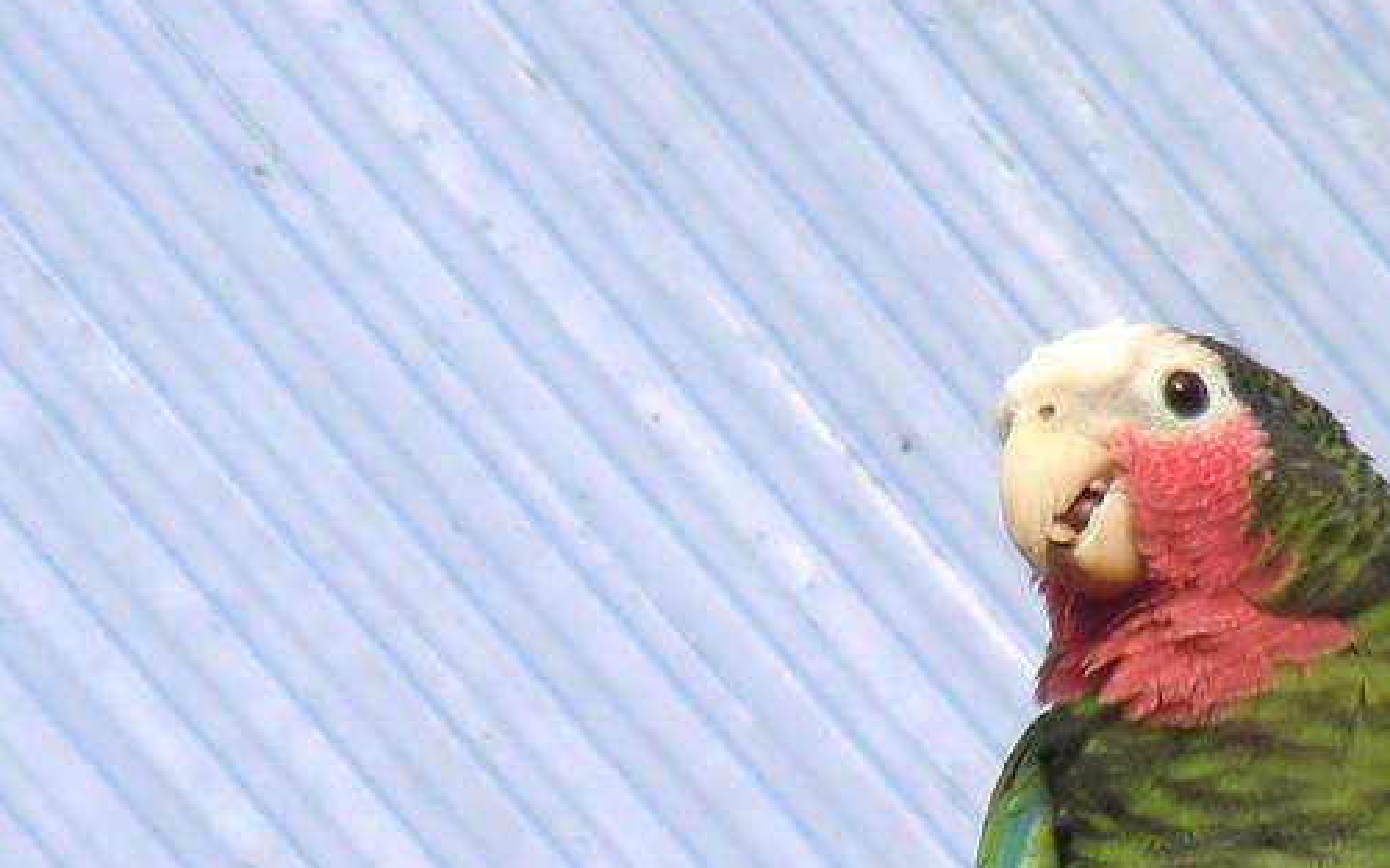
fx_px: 30795
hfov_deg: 2.6
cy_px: 1143
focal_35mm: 813
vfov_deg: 1.6
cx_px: 929
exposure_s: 1/250
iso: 125
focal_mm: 43
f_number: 5.7
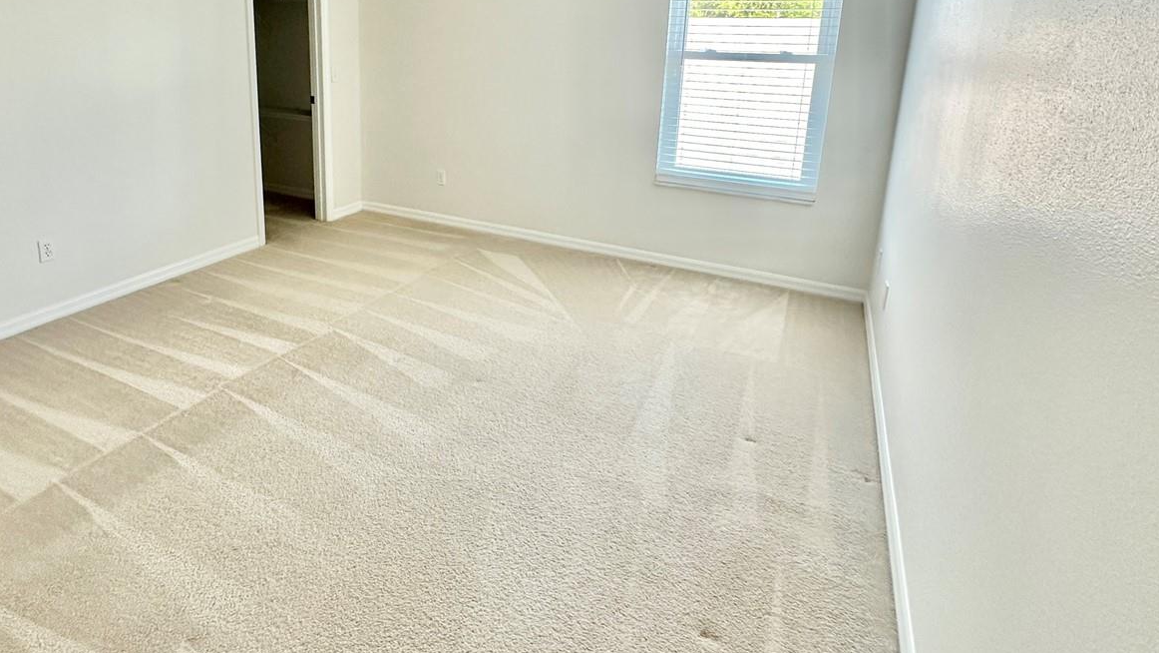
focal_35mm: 21
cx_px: 477
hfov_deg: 83.0
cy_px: 171
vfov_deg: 51.5
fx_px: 645
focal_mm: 2.22
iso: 250
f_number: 2.2
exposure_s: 1/99
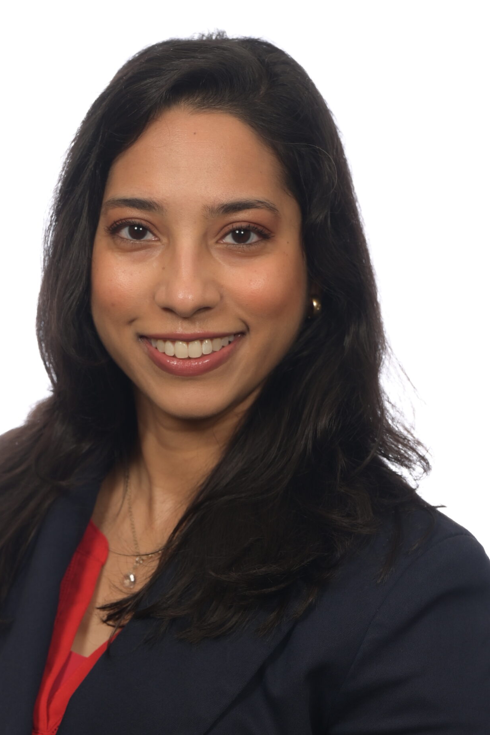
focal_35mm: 278
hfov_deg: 4.9
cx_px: 211
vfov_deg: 7.4
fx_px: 5679
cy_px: 461
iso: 320
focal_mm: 200
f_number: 6.3
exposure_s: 1/160
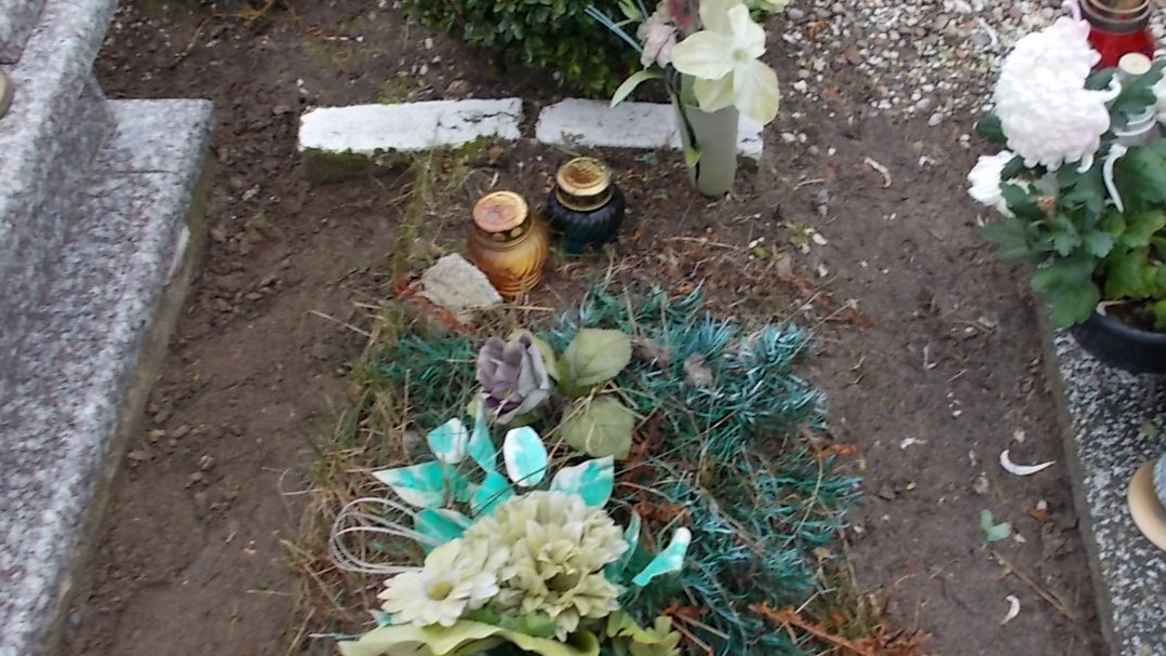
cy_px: 300
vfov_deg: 28.3
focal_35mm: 42
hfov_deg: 48.2
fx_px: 1299
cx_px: 658
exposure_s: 1/60
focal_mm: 4.6
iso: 80
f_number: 3.2
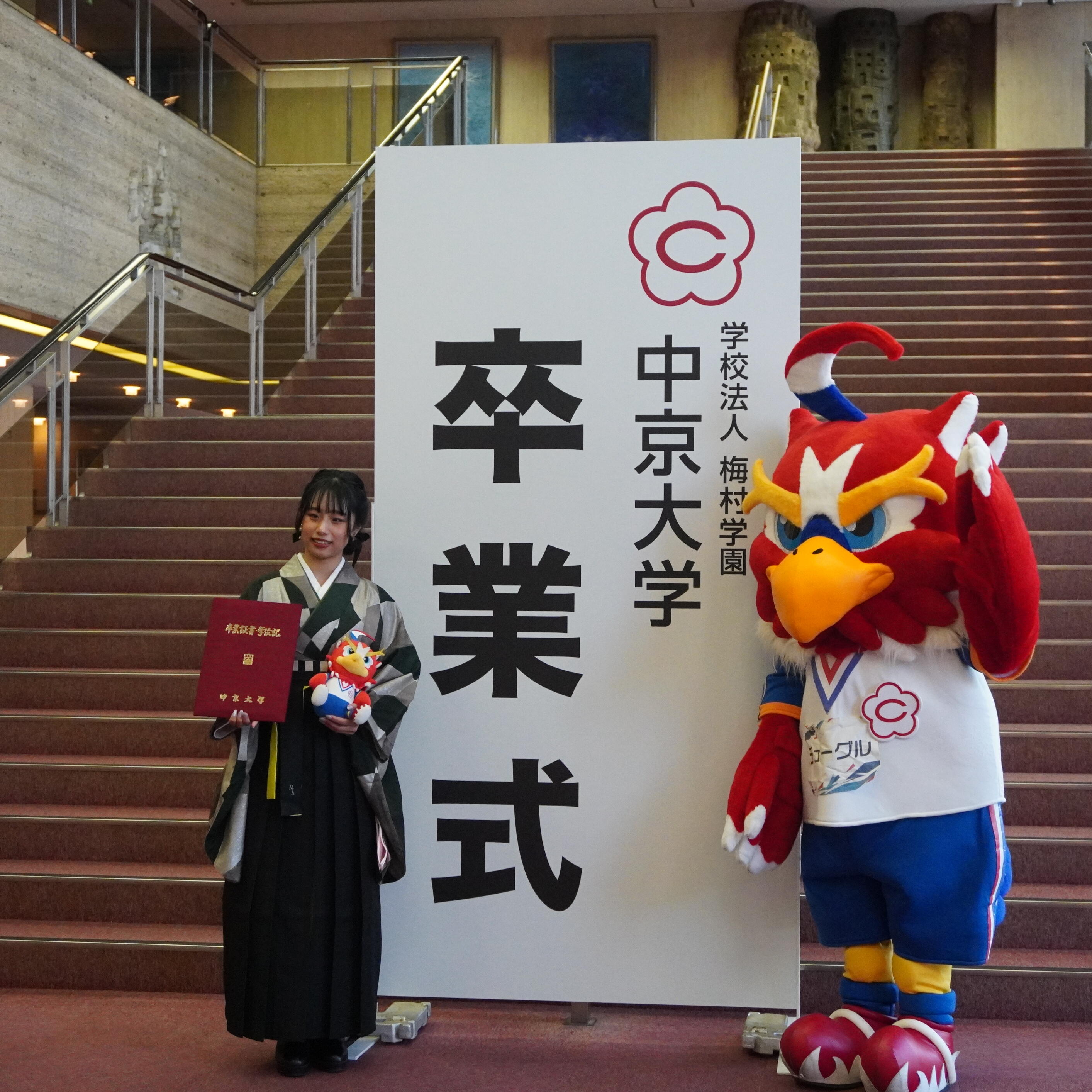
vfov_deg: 33.0
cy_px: 546
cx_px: 634
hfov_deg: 32.9
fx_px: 1843
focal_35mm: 52
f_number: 4.5
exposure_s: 1/160
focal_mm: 27
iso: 4000
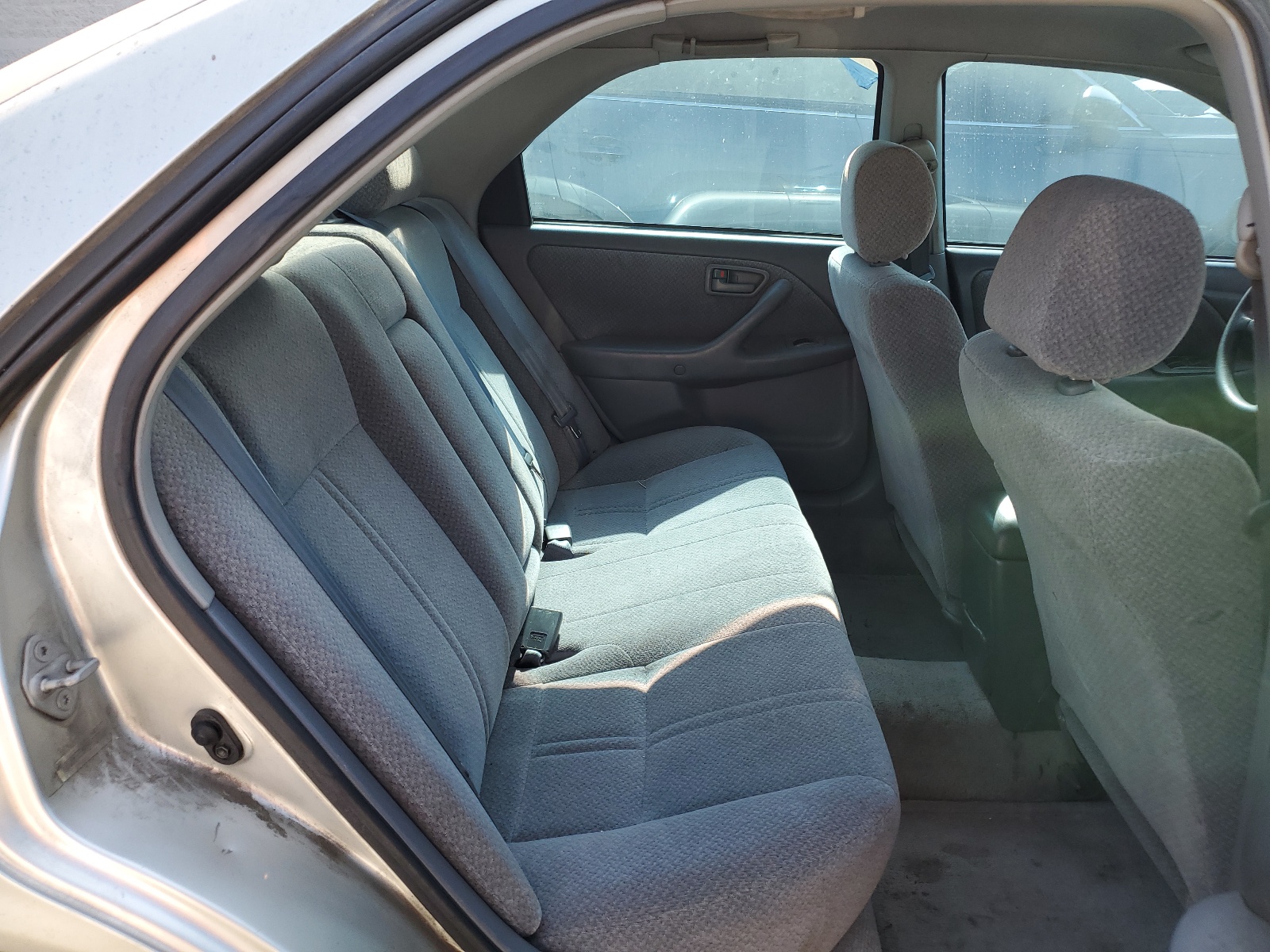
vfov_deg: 53.1
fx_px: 954
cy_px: 476
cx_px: 635
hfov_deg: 67.3
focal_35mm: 26
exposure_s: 1/435
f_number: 1.5
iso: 50
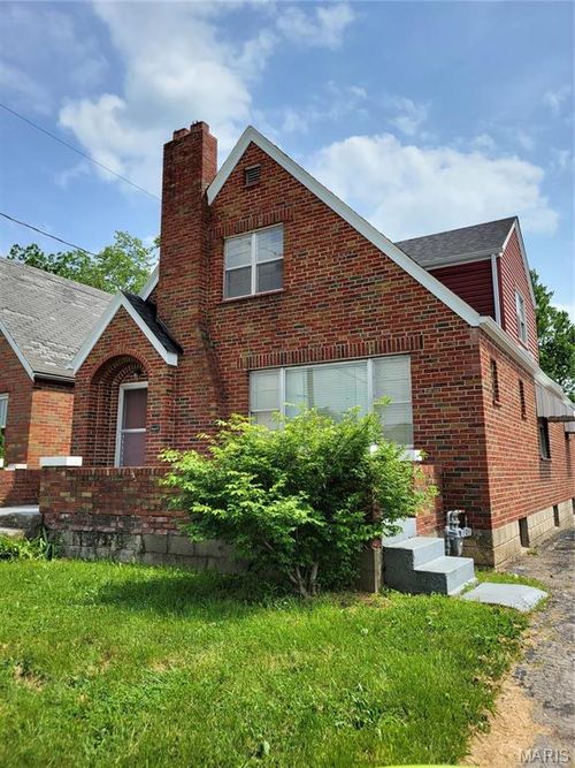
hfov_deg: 53.0
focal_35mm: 26
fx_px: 576
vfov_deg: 67.3
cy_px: 384
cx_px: 288
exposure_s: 1/2378
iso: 40
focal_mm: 5.4
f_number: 1.8
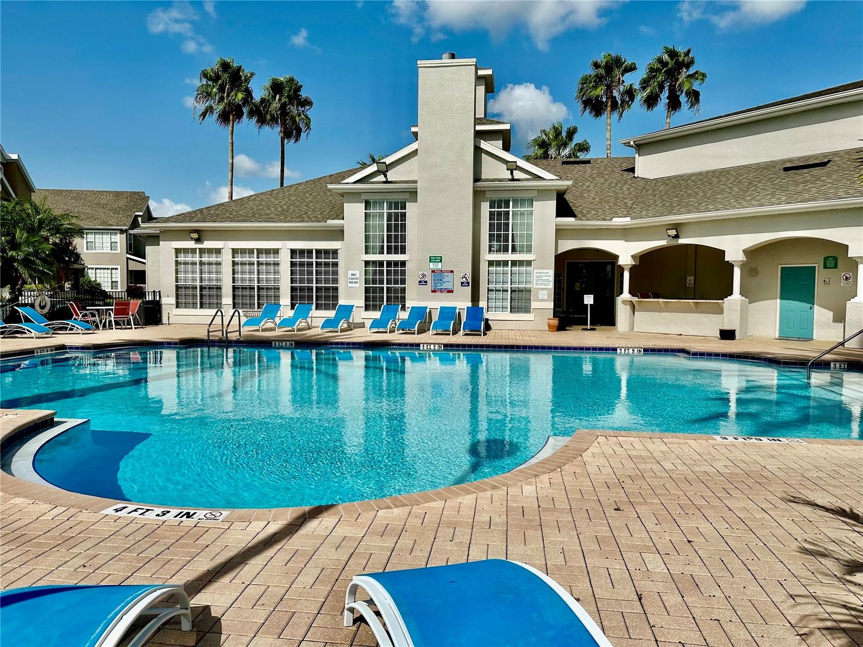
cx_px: 432
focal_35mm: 24
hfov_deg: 71.6
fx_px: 598
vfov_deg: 56.8
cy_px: 324
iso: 80
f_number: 1.78
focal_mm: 6.86
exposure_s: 1/12048
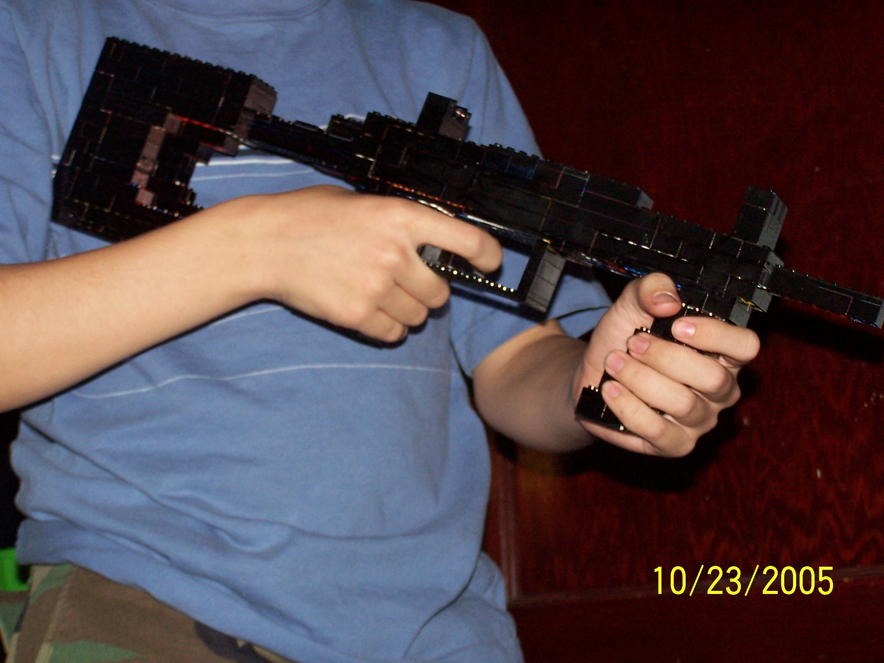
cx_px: 442
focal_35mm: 75
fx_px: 1915
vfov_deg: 19.6
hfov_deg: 26.0
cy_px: 332
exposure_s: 1/60
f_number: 3.2
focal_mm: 12.4
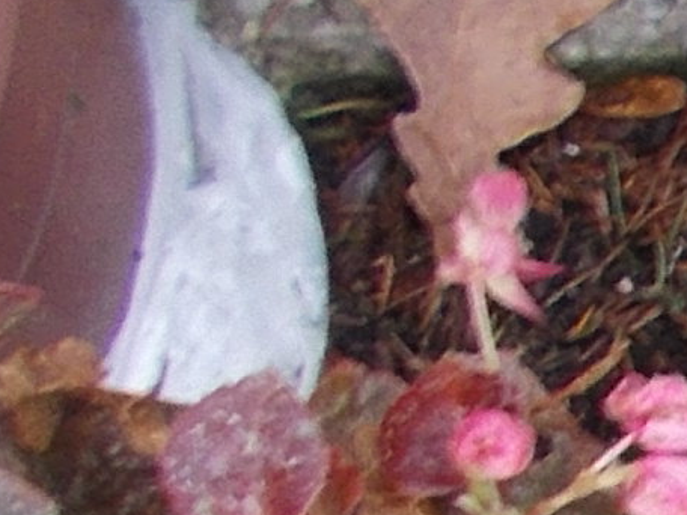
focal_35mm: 186
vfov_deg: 7.7
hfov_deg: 8.7
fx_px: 3691
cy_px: 991
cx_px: 2081
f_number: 3.2
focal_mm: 4.6
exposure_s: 1/25
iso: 100
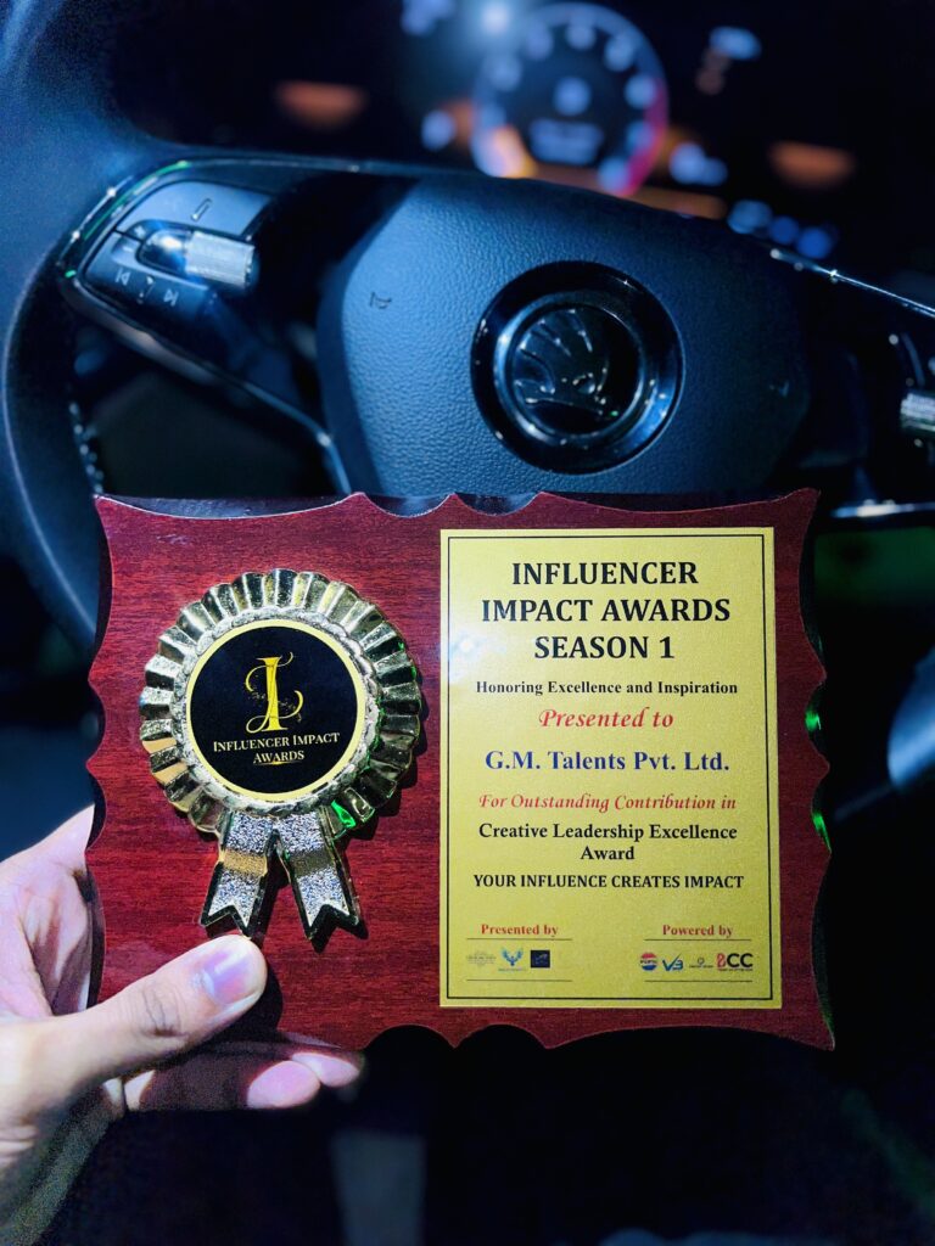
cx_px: 468
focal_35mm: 26
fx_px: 936
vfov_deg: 67.3
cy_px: 623
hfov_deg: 53.1
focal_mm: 5.7
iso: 32
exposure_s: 1/80
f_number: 1.5
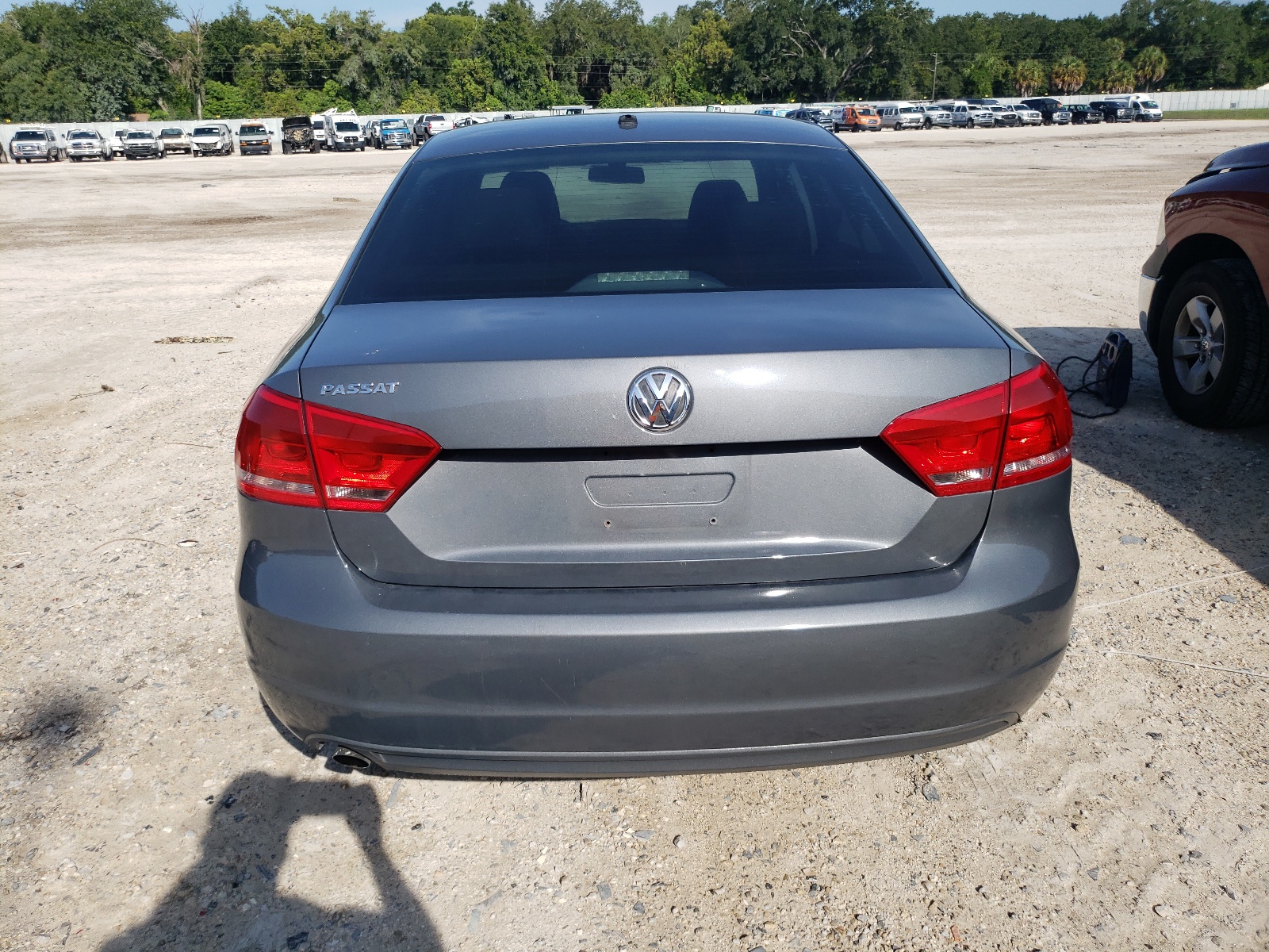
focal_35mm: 26
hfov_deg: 67.3
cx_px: 634
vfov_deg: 53.1
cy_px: 476
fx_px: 953
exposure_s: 1/3333
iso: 50
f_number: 1.5
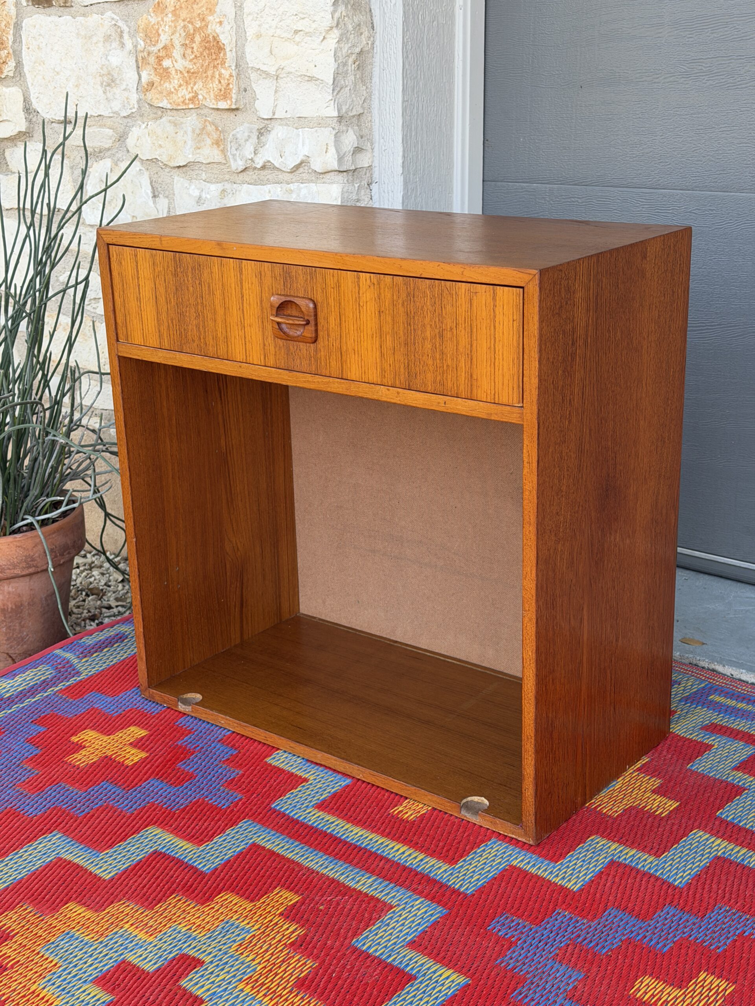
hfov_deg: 30.3
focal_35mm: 48
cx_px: 378
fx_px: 1396
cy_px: 503
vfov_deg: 39.7
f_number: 1.78
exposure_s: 1/170
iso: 50
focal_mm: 6.76
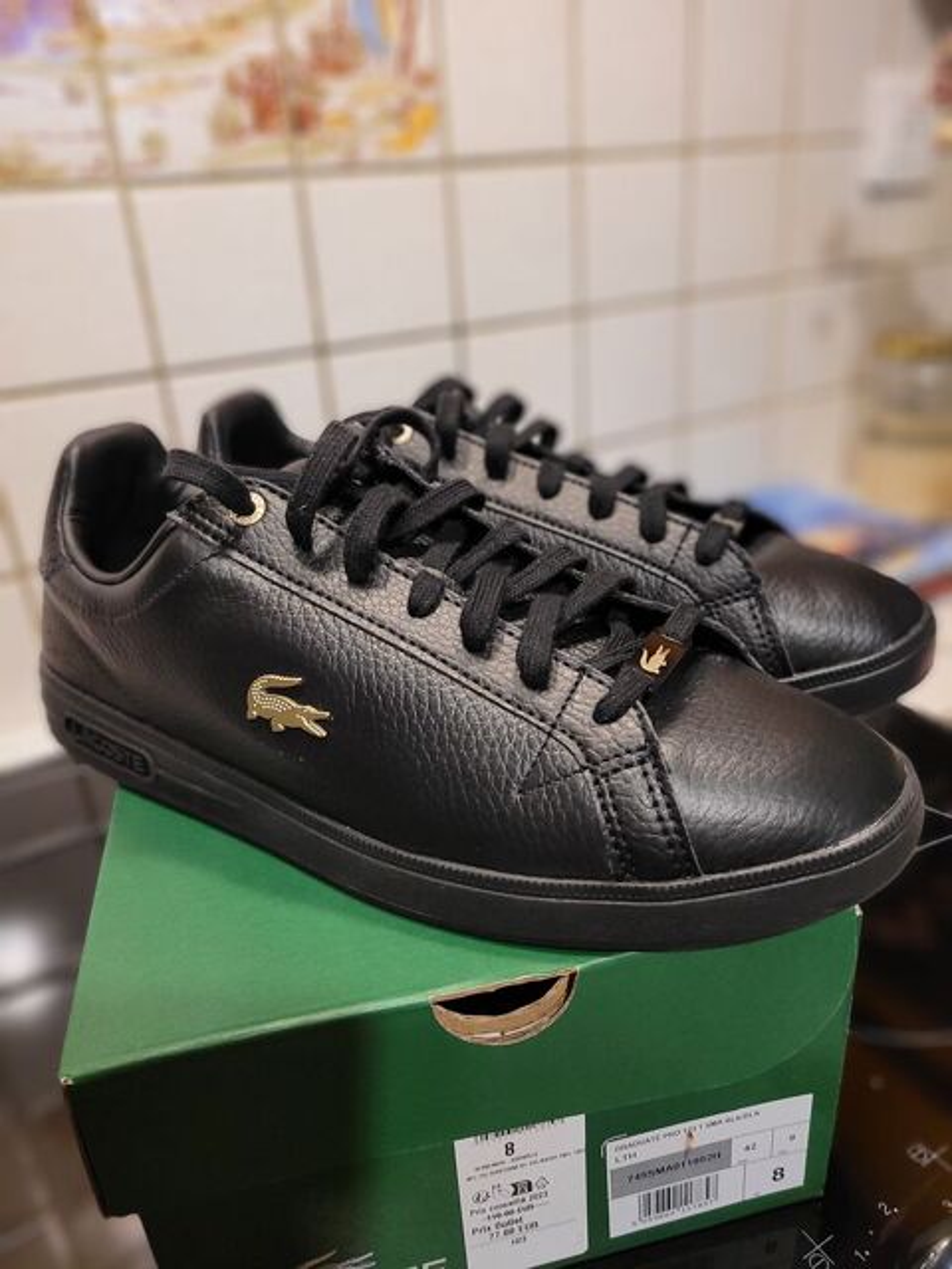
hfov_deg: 53.1
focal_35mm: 26
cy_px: 634
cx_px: 476
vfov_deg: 67.3
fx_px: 953
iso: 250
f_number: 1.8
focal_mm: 5.4
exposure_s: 1/33
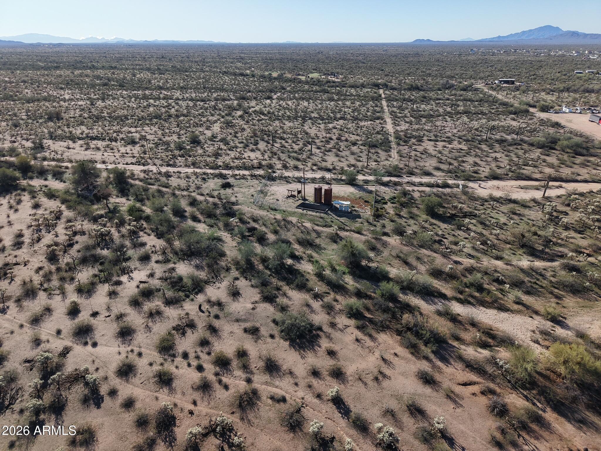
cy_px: 226
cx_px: 300
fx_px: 417
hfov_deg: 71.6
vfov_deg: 56.8
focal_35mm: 24
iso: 210
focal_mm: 8.67
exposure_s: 1/125
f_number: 1.8
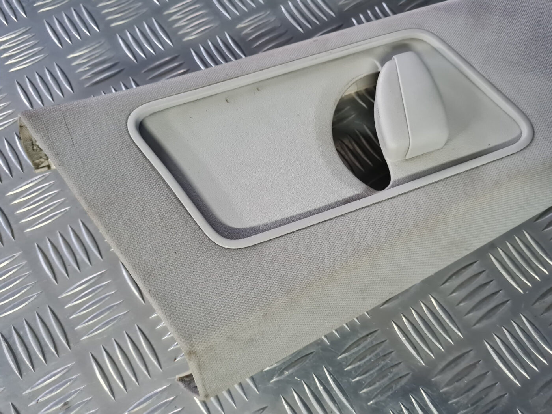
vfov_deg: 53.1
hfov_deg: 67.3
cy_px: 207
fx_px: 415
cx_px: 276
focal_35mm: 26
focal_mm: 5.4
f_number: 1.8
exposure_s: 1/50
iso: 800
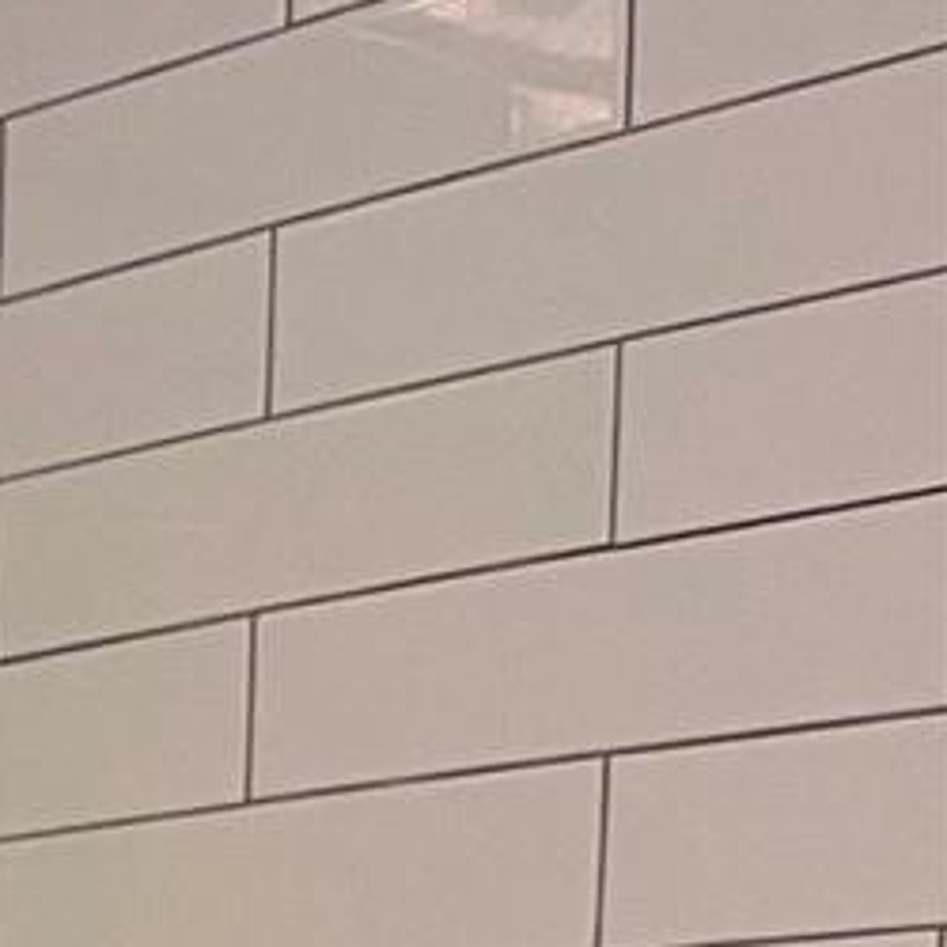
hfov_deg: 9.1
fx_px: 4550
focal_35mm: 147
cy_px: 1985
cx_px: -2080
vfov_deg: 10.7
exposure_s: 1/60
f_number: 1.6
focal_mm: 5.1
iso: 80
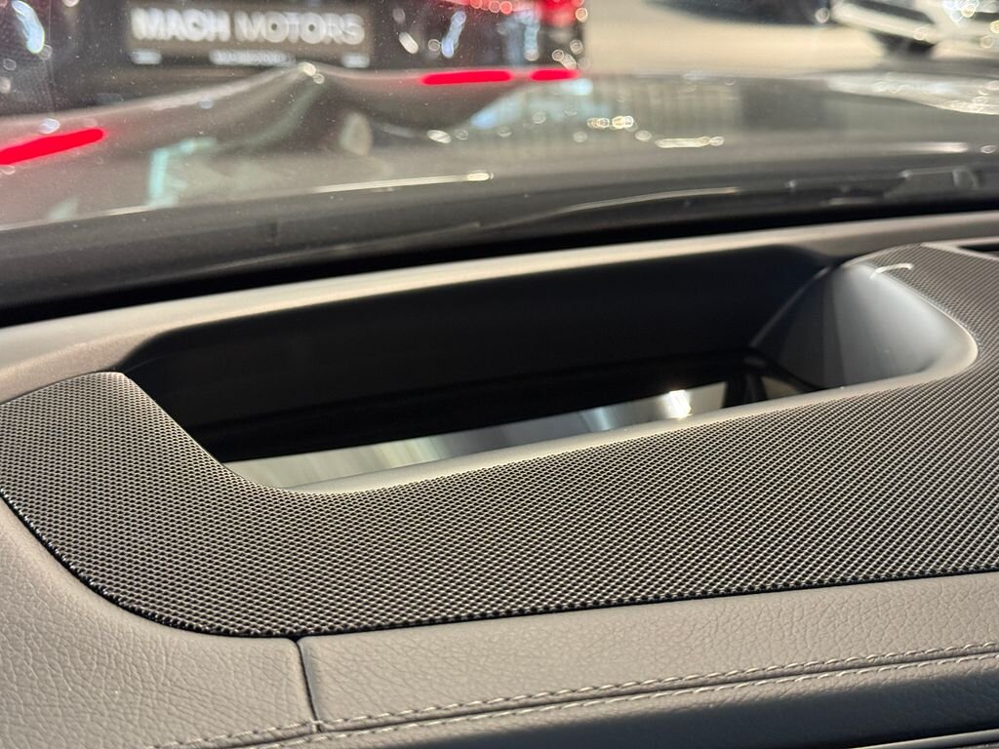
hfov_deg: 39.7
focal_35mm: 48
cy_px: 374
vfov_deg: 30.3
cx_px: 500
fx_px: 1385
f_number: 1.78
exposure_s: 1/33
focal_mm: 6.76
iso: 320
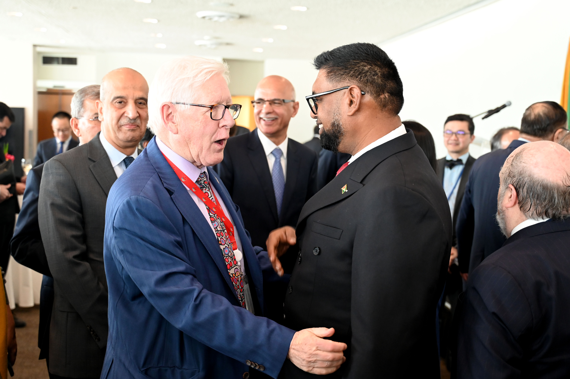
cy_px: 190
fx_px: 728
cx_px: 285
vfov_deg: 29.2
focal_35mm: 46
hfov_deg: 42.8
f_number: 4
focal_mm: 46
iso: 2800
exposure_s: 1/125
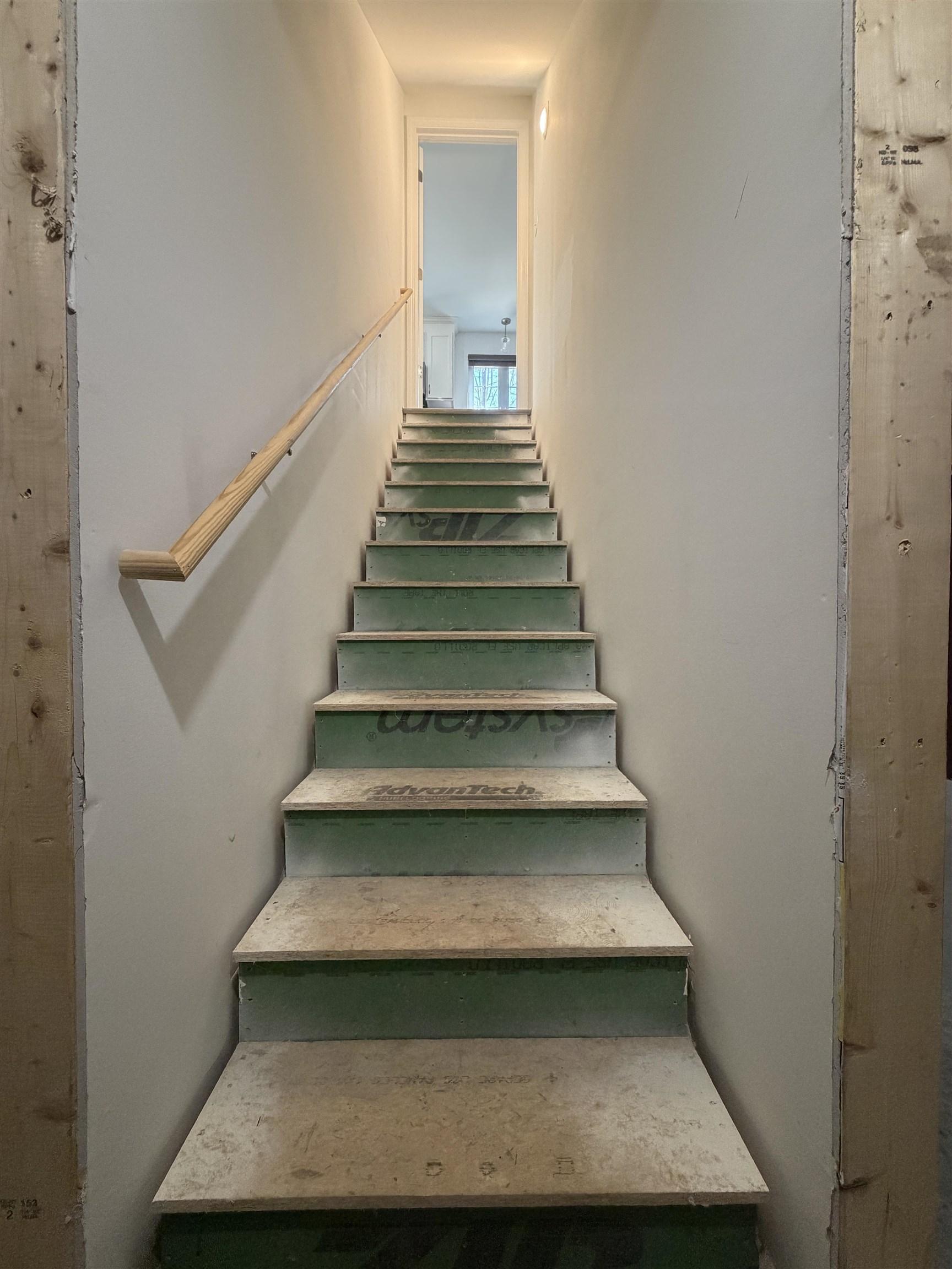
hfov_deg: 85.7
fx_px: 513
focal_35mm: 14
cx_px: 476
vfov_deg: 102.1
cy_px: 634
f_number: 2.2
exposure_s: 1/60
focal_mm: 2.22
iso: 400
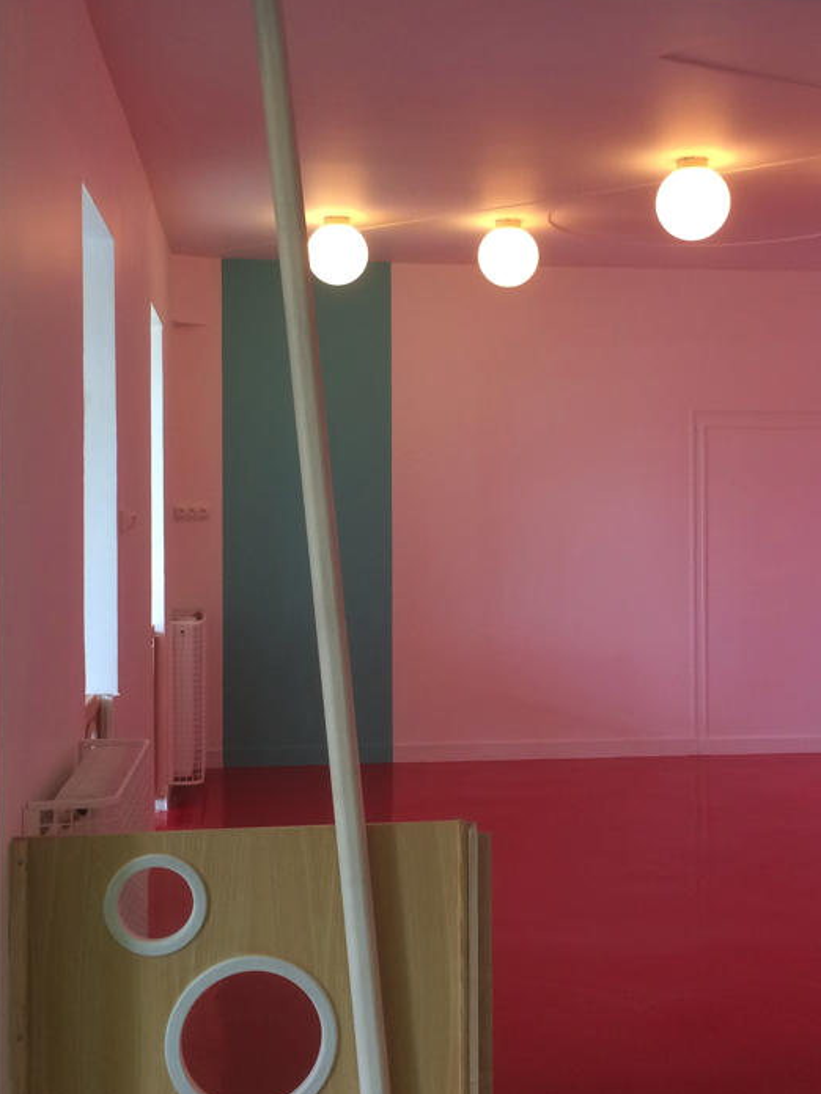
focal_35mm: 45
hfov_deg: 32.2
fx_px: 1423
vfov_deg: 42.1
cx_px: 453
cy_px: 517
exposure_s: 1/33
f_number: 2.2
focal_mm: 4.15
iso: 125
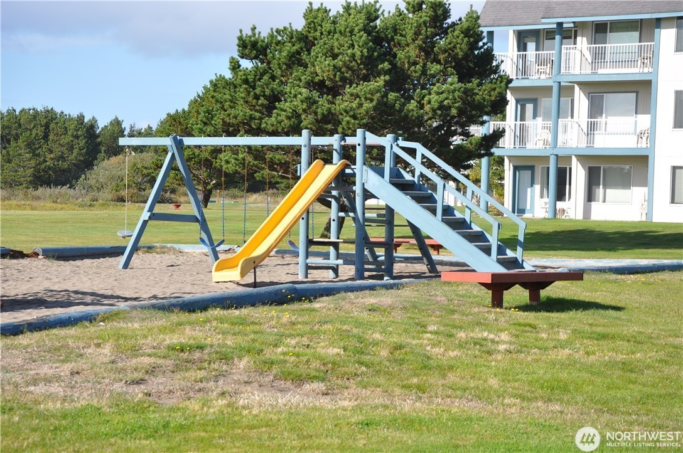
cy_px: 226
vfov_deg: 17.4
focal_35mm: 78
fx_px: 1478
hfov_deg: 26.0
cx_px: 342
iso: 200
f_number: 9
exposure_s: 1/320
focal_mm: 52
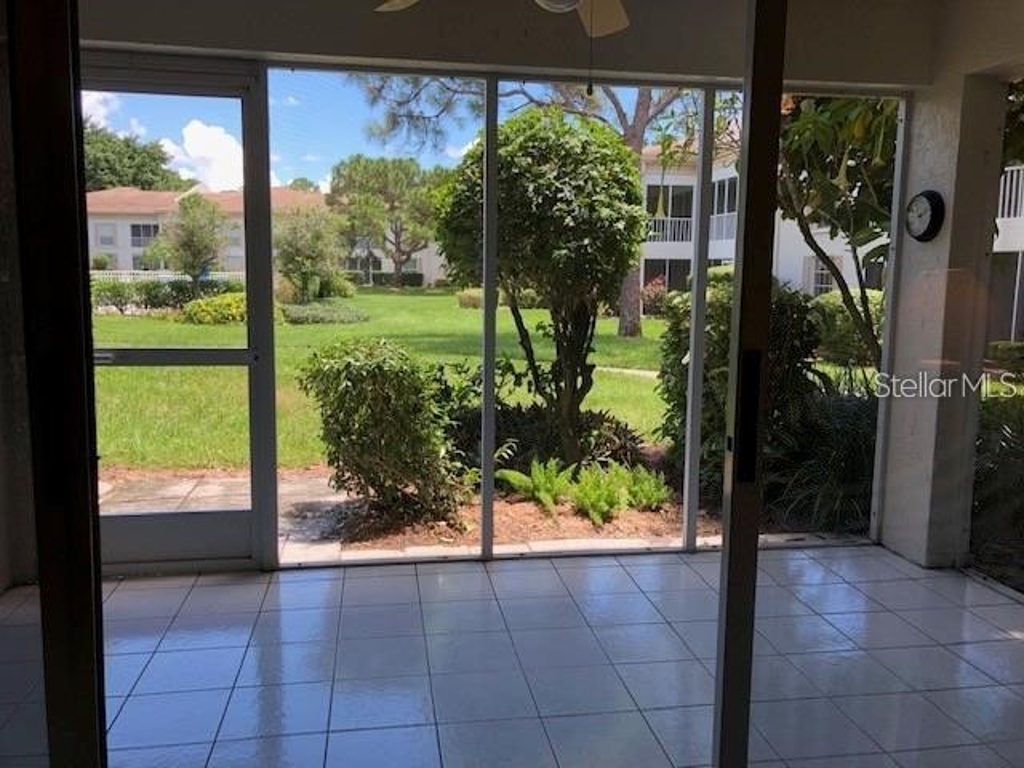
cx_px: 512
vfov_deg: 49.7
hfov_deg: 63.4
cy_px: 384
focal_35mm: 28
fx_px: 828
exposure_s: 1/154
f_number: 1.8
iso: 20
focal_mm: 4
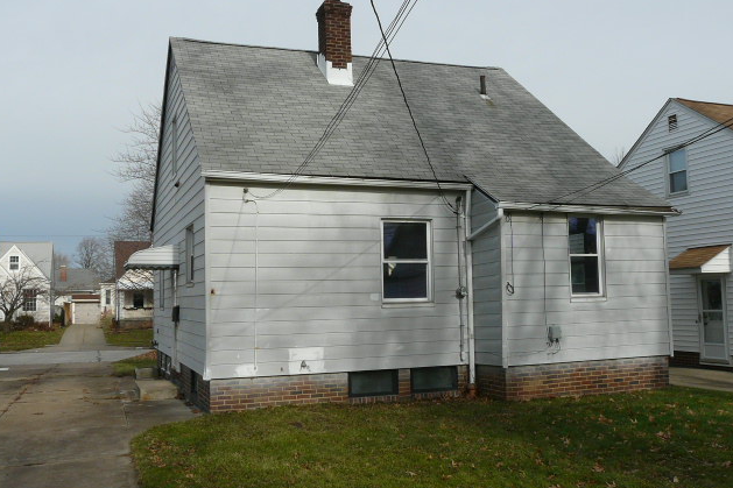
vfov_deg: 36.8
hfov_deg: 53.1
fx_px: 733
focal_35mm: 36
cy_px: 235
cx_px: 362
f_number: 5.6
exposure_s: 1/400
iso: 100
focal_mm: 4.6
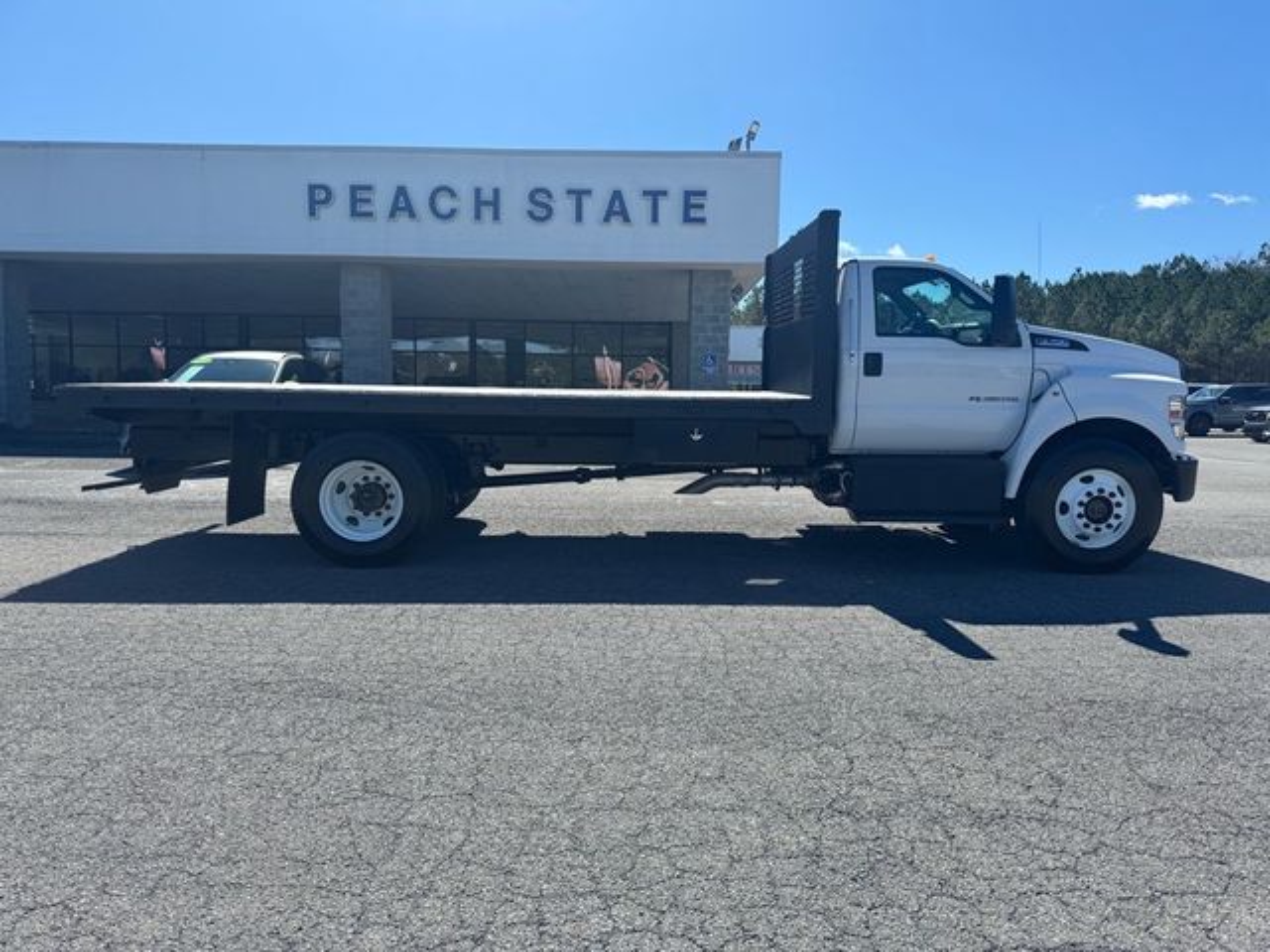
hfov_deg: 71.6
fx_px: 881
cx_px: 635
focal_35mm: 24
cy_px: 476
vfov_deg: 56.8
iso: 80
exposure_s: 1/3802
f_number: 1.78
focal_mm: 6.76
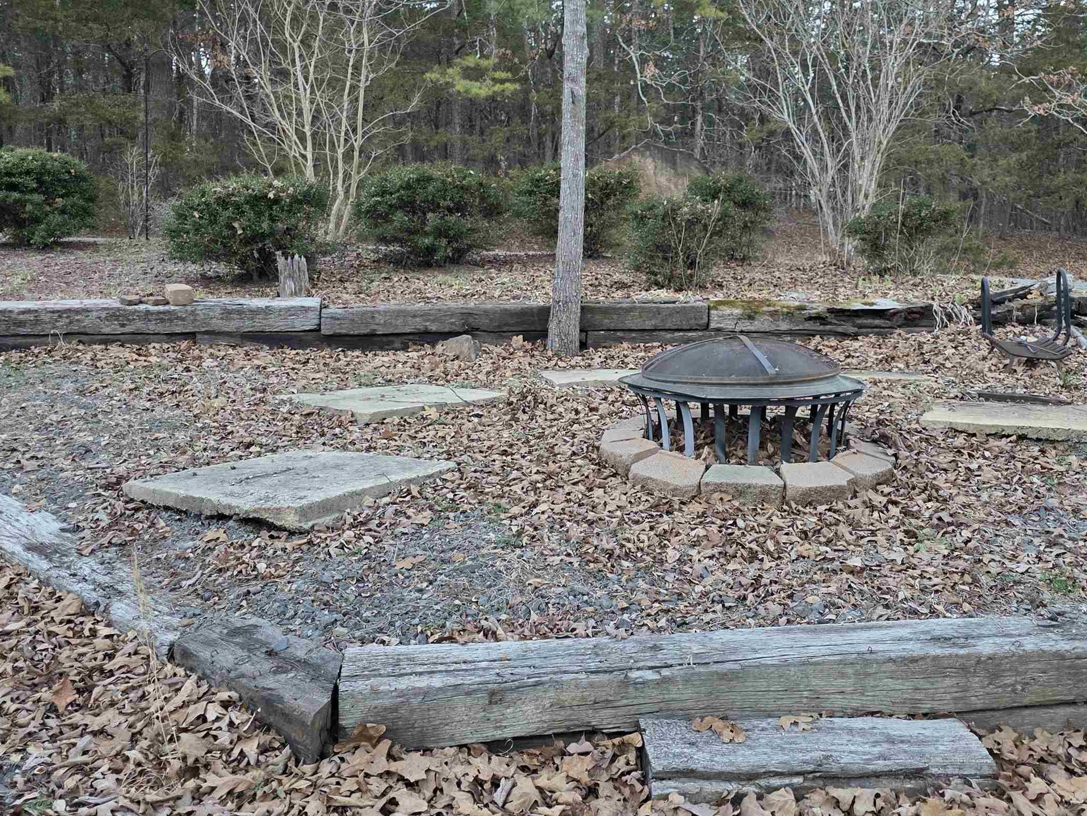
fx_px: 1068
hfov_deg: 53.8
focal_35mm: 34
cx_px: 613
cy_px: 327
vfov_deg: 41.6
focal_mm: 6.3
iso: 200
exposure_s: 1/180
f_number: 1.7
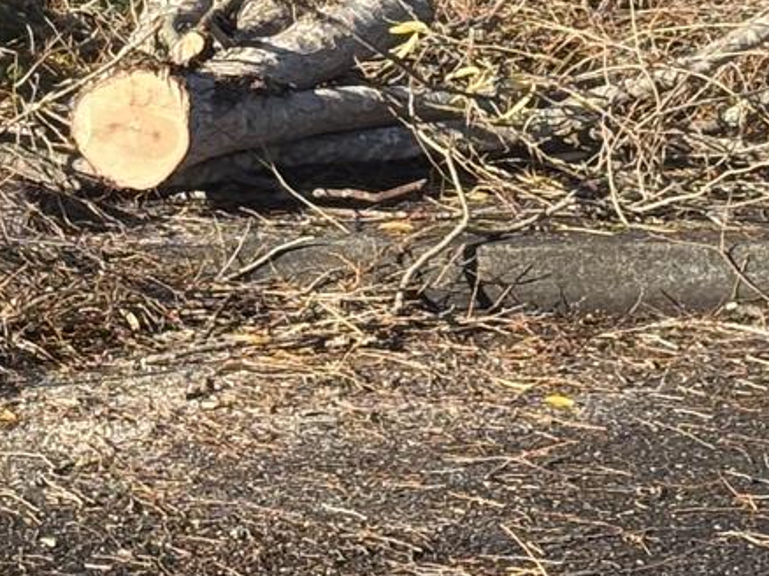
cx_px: 158
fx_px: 5062
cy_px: -457
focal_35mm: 228
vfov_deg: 6.4
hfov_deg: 8.7
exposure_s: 1/1339
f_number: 1.6
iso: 32
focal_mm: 5.96
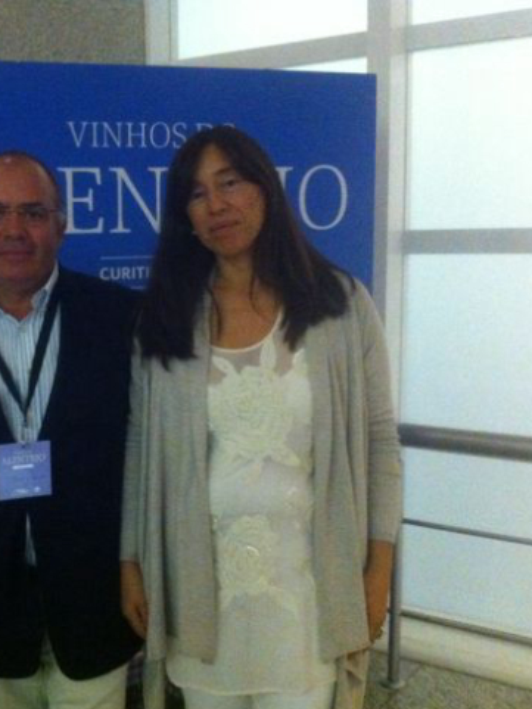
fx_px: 983
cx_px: 95
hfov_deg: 29.5
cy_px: 362
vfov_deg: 39.6
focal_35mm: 48
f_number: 2.8
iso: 1000
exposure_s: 1/15
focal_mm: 3.85
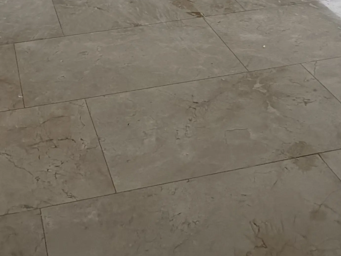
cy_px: -226
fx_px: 571
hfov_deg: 32.5
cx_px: 81
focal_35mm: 58
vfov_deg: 18.6
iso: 50
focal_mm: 2.22
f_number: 2.2
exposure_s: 1/395
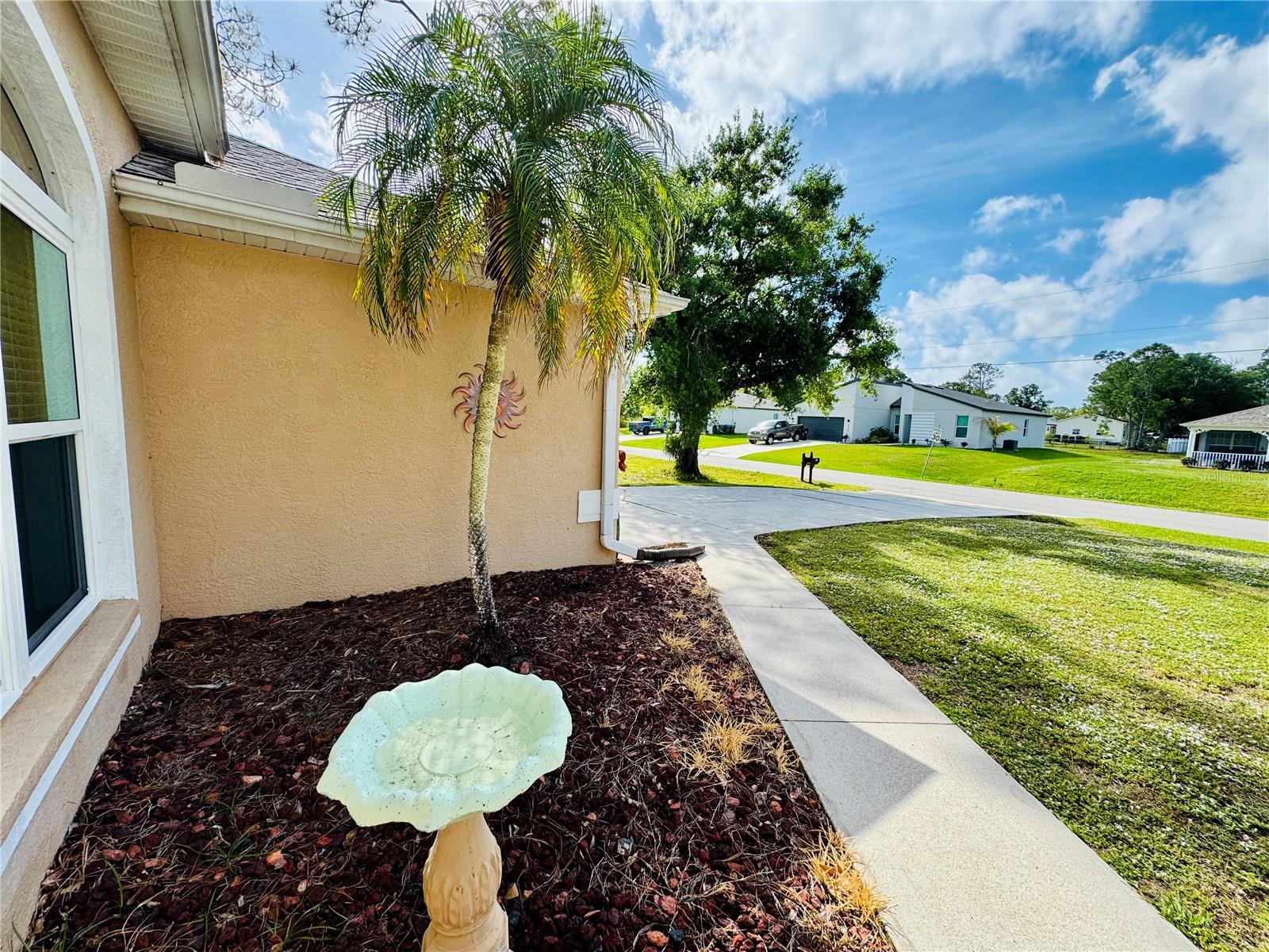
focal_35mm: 14
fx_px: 513
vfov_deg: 85.7
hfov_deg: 102.1
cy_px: 476
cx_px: 634
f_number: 2.2
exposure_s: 1/858
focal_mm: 2.22
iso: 40
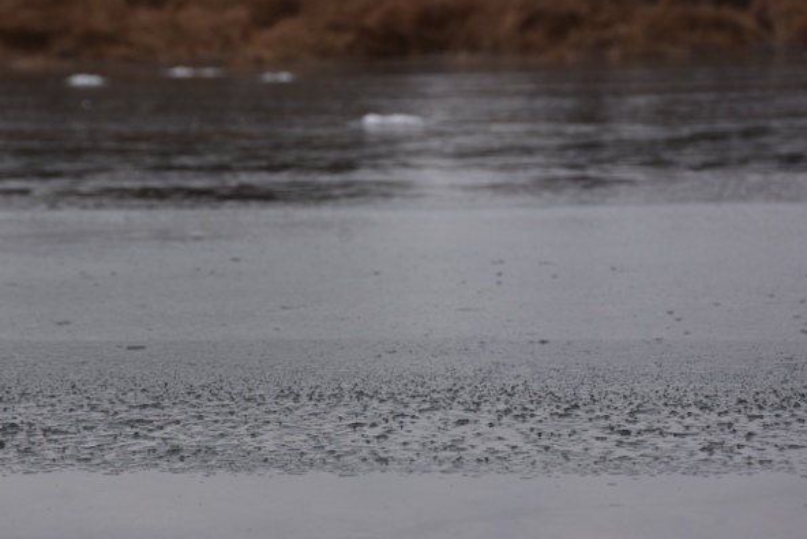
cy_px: 334
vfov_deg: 10.3
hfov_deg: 15.4
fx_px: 2982
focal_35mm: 133
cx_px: 314
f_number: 8
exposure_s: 1/500
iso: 450
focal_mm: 70
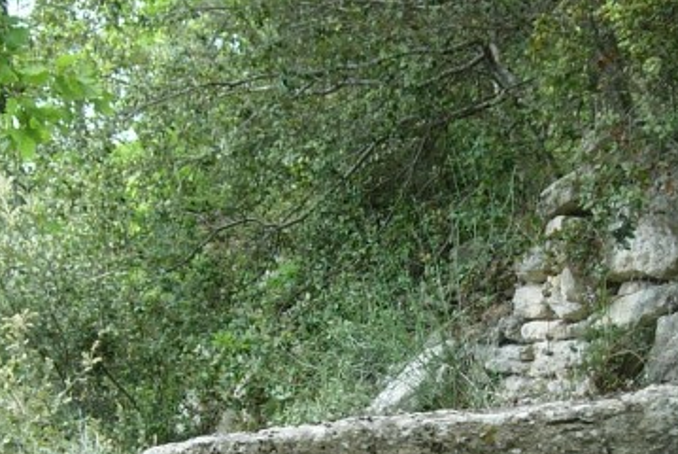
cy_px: 414
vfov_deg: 15.4
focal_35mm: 88
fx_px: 1659
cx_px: 491
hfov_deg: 22.9
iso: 64
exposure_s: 1/114
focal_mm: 7.8
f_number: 2.8
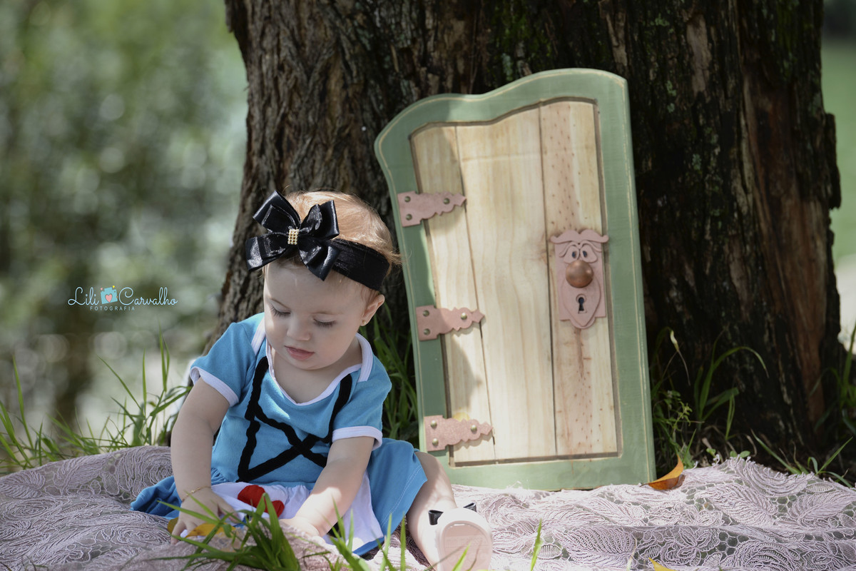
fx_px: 4636
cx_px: 428
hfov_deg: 10.5
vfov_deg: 7.0
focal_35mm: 195
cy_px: 286
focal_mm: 195
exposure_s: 1/160
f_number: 5.6
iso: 140
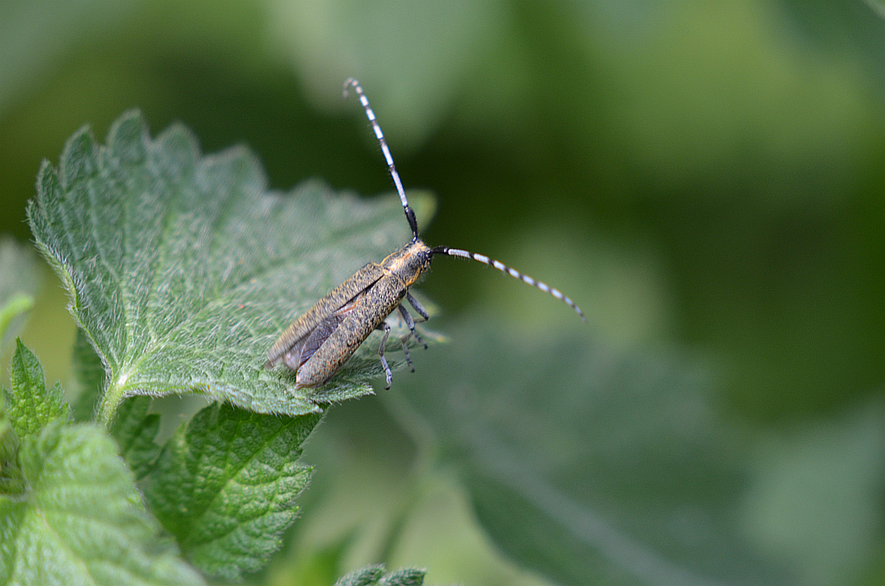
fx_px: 7359
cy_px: 293
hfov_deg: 6.9
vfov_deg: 4.6
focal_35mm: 300
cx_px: 442
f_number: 8
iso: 360
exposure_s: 1/125
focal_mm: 200
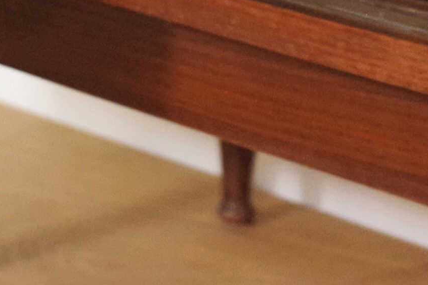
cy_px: -563
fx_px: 2865
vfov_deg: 5.4
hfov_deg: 8.5
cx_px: 302
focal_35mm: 241
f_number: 4
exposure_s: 1/60
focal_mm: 23.13
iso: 1600
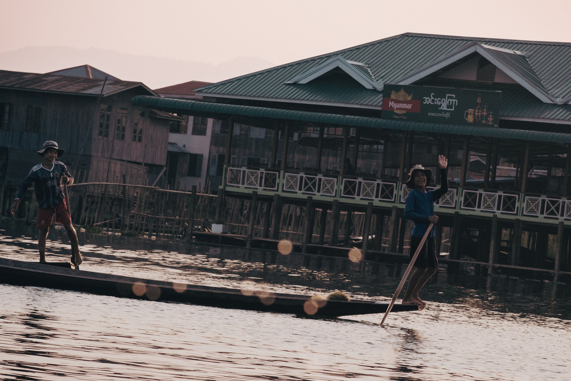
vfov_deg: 9.5
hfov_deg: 14.2
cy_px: 204
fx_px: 2300
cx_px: 301
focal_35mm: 145
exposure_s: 1/2000
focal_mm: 85
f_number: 5.6
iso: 1600
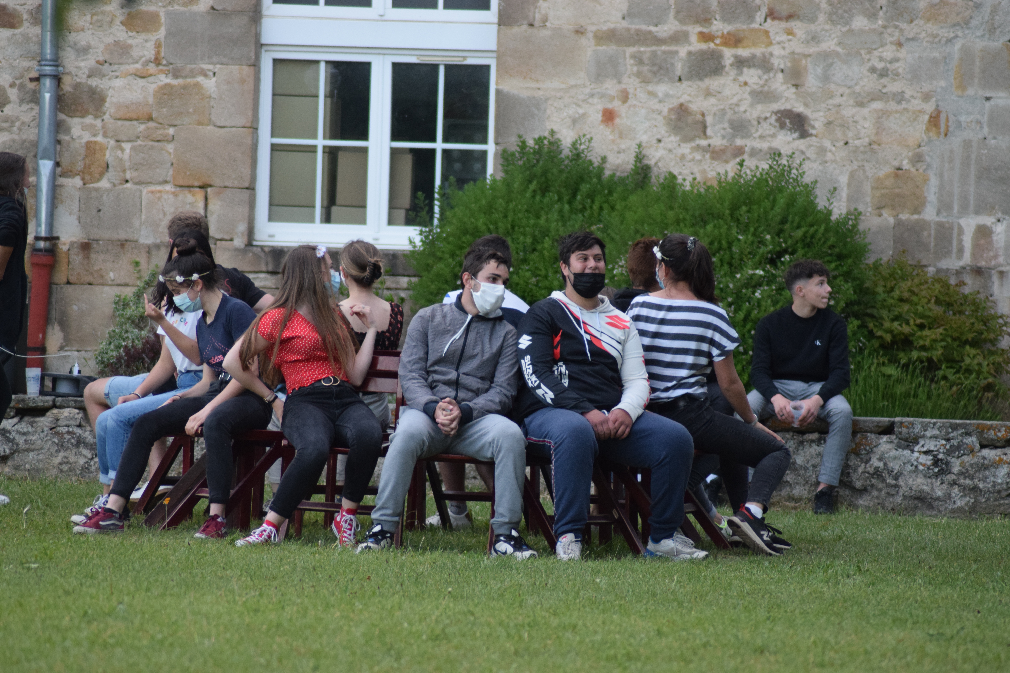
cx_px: 505
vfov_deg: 5.0
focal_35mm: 278
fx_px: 7785
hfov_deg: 7.4
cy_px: 336
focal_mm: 185
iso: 1400
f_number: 4.5
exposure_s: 1/500
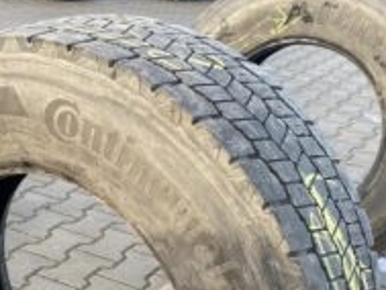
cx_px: 76
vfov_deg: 23.6
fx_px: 658
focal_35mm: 59
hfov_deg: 31.8
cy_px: 299
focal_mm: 4.25
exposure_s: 1/122
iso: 40
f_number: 1.8
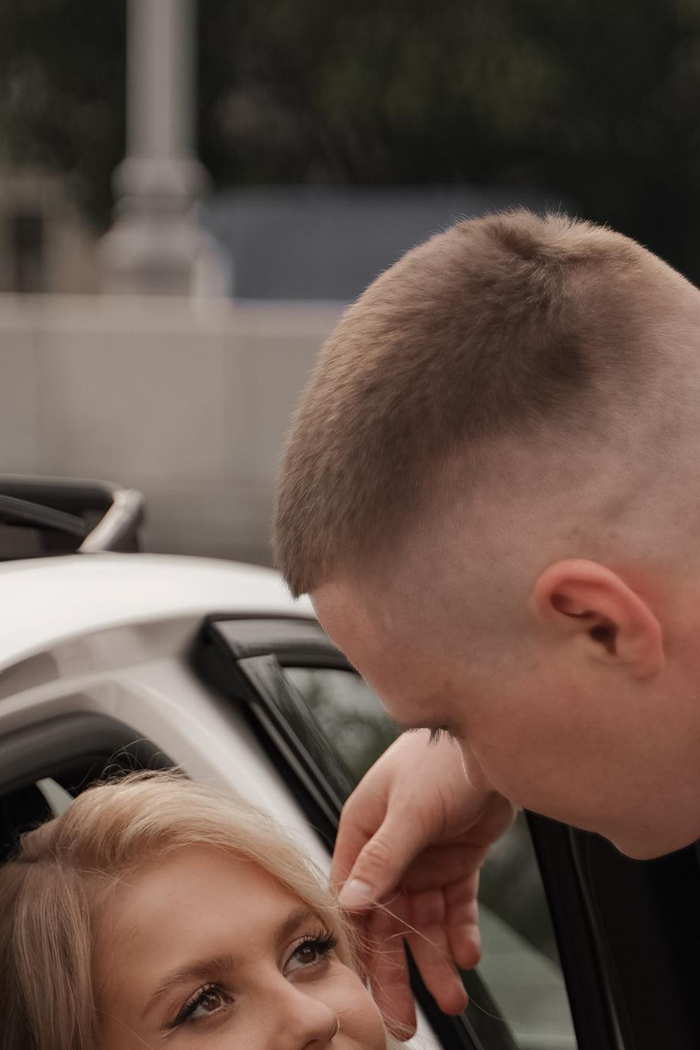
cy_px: 1298
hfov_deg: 7.9
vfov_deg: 11.6
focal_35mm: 173
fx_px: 5047
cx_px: 307
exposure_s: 1/1250
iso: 64
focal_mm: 57
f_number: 2.8
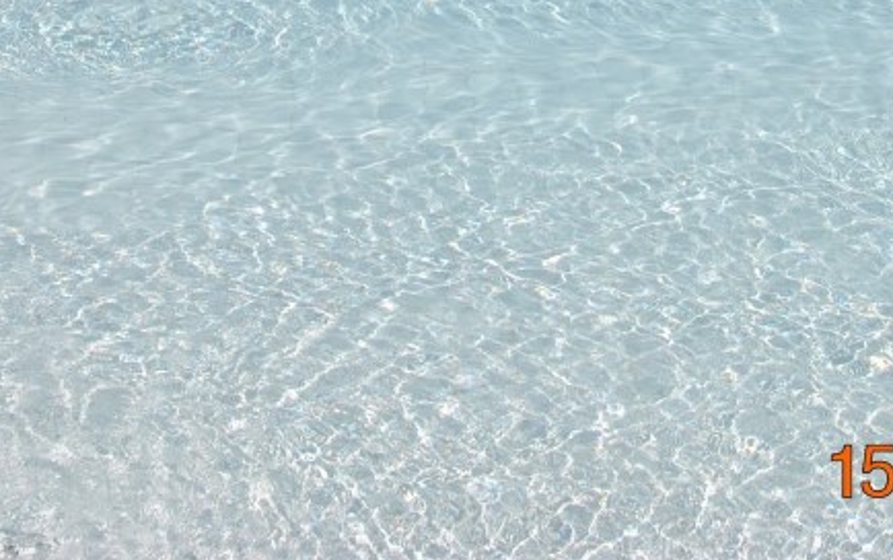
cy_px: -200
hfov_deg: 21.4
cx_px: 454
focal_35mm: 97
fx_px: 2363
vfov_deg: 13.0
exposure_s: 1/400
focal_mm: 24
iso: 100
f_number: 10
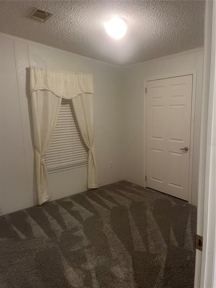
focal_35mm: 26
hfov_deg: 53.1
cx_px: 108
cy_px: 144
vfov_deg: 67.3
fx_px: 216
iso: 200
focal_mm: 5.1
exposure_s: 1/60
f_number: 1.6
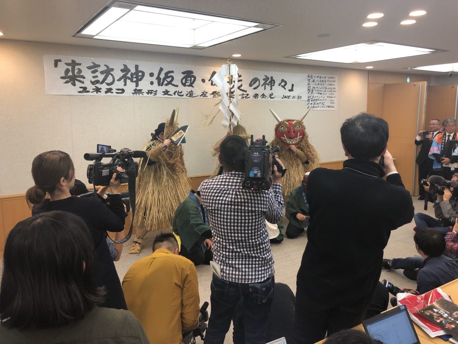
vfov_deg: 49.7
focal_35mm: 28
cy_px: 172
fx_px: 370
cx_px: 229
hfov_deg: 63.4
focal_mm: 3.99
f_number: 1.8
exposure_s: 1/25
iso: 40
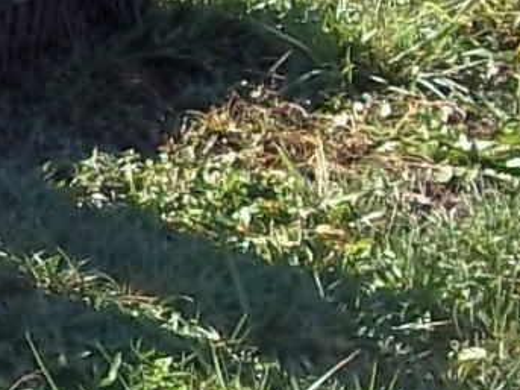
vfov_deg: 6.9
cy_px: 96
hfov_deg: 8.0
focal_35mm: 215
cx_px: -973
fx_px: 3229
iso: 80
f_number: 3.1
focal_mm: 6.5
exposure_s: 1/400
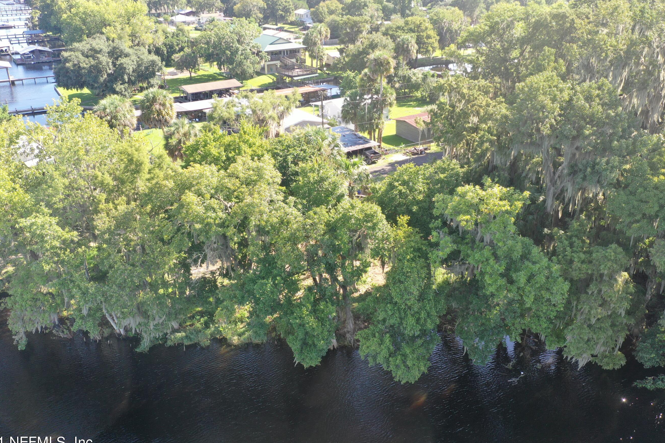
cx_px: 342
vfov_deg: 41.1
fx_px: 591
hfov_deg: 58.7
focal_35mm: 32
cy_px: 212
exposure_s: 1/120
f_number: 4.5
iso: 100
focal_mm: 10.26
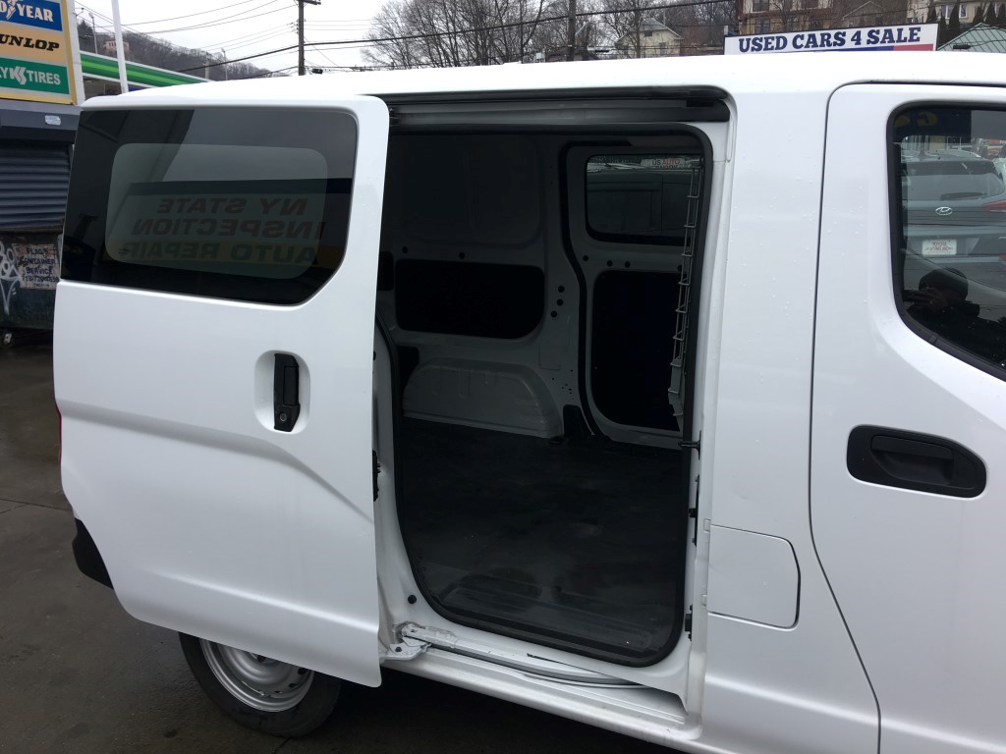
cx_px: 503
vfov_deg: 48.2
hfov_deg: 61.7
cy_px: 377
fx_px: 843
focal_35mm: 29
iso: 25
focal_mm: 4.15
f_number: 2.2
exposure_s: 1/262
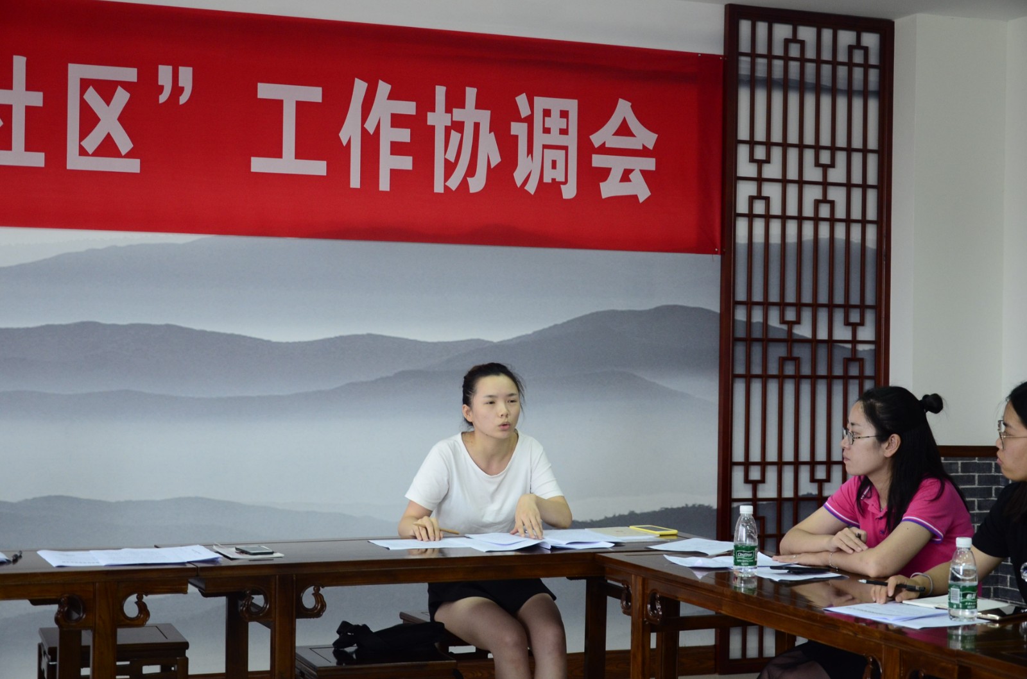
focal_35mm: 60
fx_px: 1708
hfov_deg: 33.5
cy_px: 340
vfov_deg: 22.5
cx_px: 514
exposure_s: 1/80
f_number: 4.5
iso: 1000
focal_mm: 40
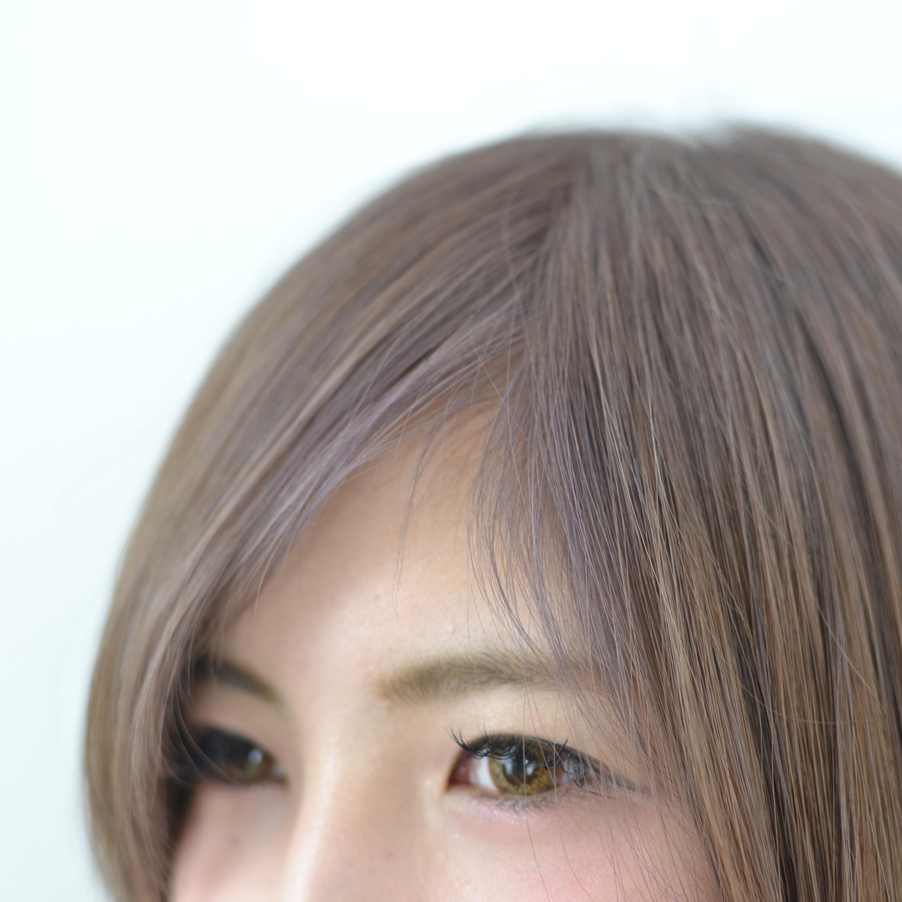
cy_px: 447
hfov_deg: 25.4
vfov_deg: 25.5
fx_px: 1994
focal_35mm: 68
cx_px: 554
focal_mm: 35
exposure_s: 1/25
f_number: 2.5
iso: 100
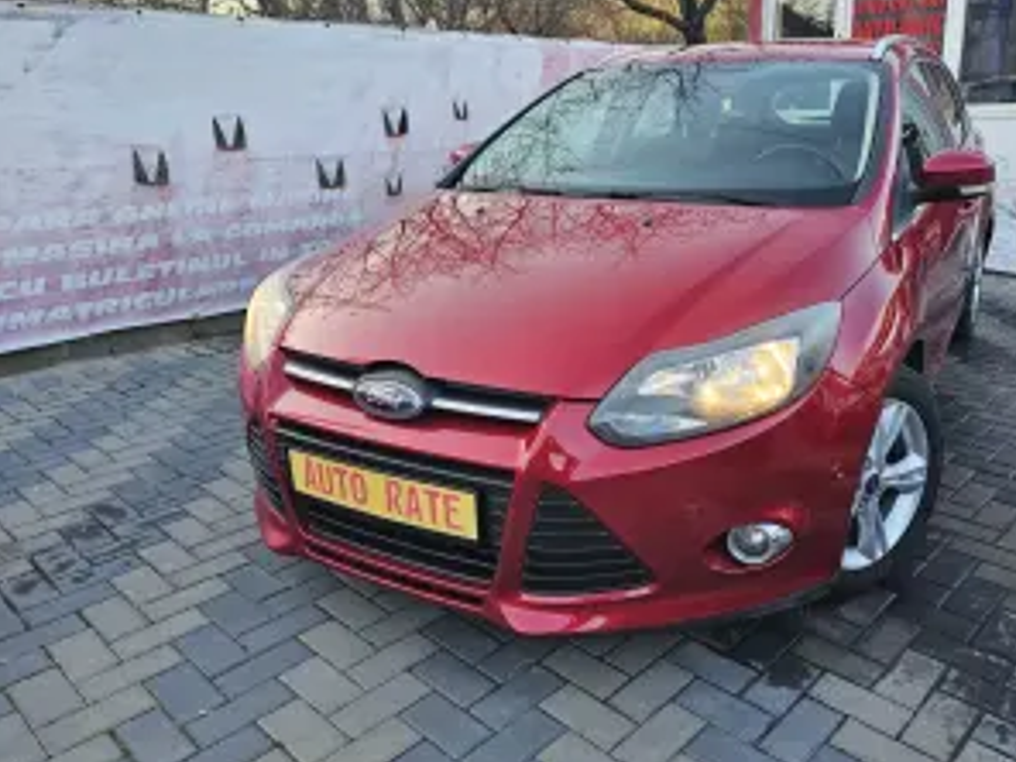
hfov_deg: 62.9
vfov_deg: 49.7
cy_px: 340
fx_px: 822
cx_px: 611
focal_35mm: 28
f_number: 1.7
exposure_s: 1/190
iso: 32
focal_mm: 6.3
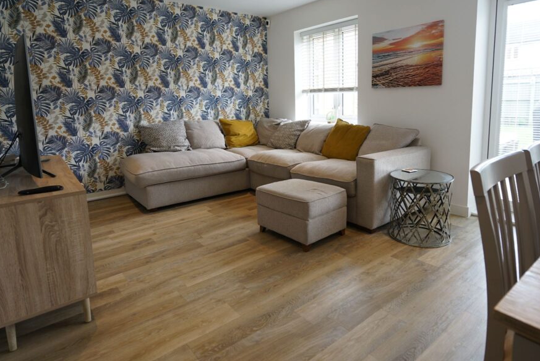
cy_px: 144
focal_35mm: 22
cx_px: 297
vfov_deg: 56.8
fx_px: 330
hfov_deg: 78.3
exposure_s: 1/80
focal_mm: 16
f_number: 4
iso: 400
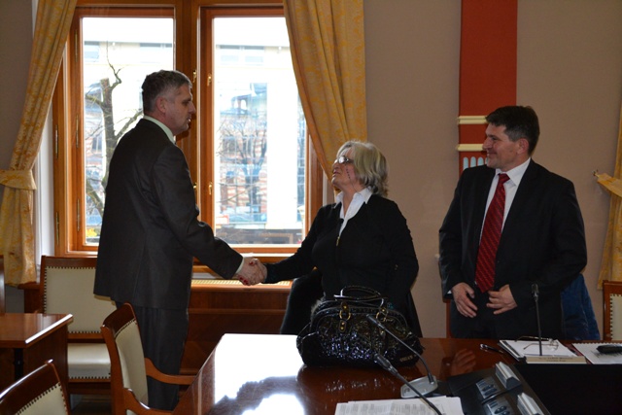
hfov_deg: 38.9
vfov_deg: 26.5
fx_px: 881
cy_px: 208
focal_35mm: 51
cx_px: 311
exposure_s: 1/60
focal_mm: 34
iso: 1400
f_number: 5
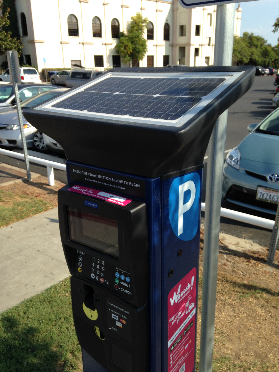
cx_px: 140
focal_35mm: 33
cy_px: 186
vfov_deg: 55.4
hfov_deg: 42.9
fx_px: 355
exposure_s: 1/1022
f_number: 2.4
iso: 50
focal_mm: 4.12
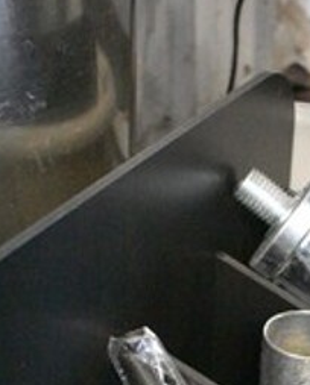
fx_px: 1041
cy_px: 552
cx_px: 219
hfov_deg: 16.9
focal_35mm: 91
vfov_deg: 18.9
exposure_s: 1/125
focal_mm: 18
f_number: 3.5
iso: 8000
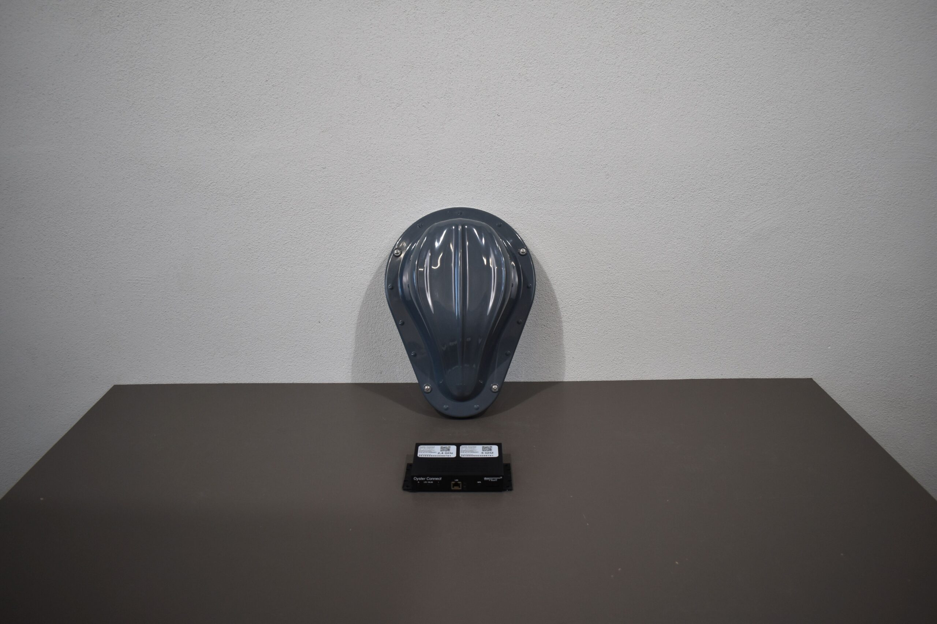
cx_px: 468
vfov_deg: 43.6
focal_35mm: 30
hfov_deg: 61.9
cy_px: 312
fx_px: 781
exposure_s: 1/250
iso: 450
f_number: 3.5
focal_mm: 20
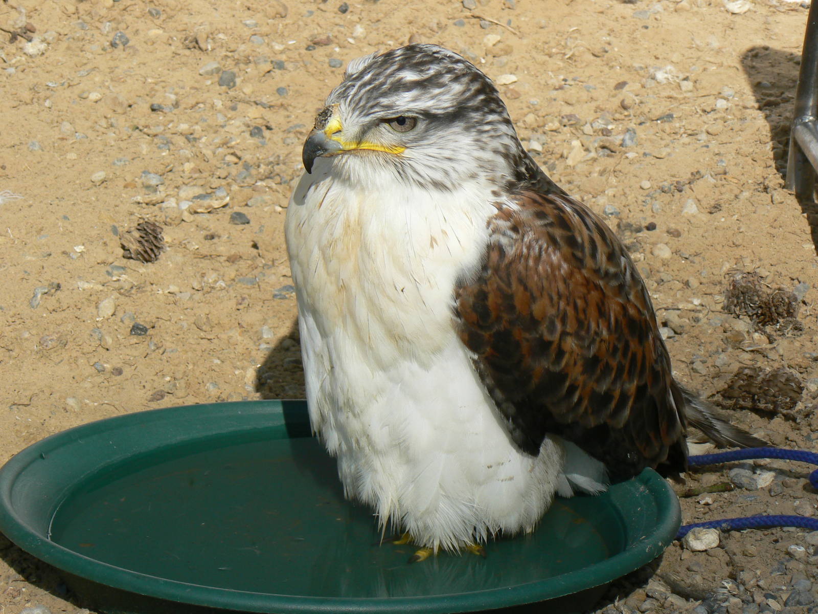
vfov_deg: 6.4
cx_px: 409
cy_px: 307
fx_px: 5506
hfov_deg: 8.5
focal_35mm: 233
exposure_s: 1/400
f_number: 7.1
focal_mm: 38.9
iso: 80
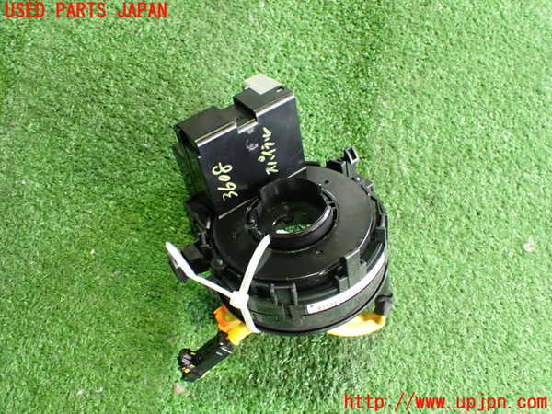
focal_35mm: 30
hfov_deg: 60.0
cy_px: 207
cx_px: 276
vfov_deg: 46.8
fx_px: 478
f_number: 2.3
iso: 800
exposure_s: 1/40
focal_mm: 5.4
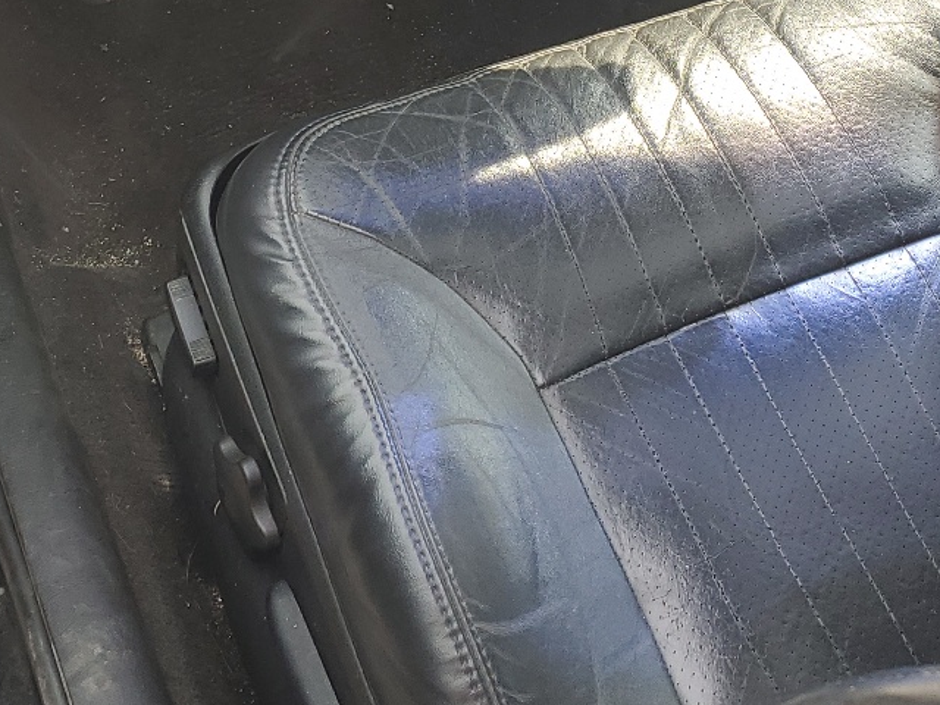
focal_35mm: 65
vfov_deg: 21.1
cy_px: -138
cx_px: 501
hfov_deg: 29.8
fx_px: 1765
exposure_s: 1/312
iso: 50
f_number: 1.5
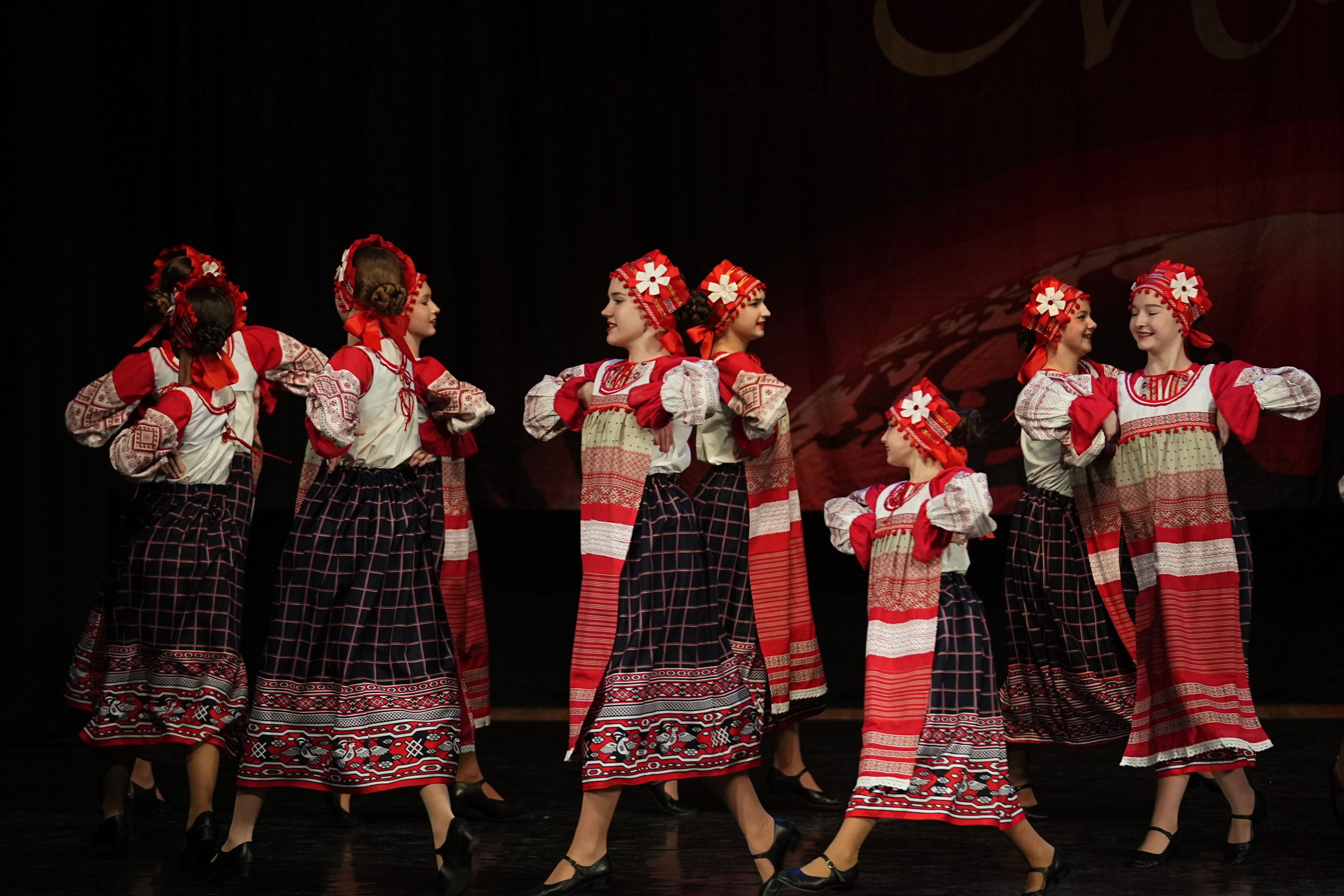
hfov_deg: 9.5
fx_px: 8064
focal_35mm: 216
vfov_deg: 6.4
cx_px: 672
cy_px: 448
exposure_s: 1/400
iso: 2000
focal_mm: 144
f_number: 2.8
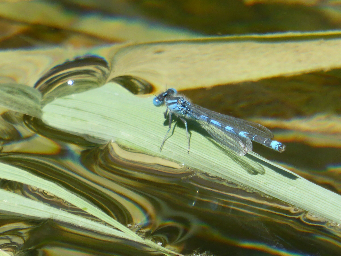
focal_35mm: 1056
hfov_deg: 1.9
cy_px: 128
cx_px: 170
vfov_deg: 1.4
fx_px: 10403
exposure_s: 1/200
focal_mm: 86
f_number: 6.4
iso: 100
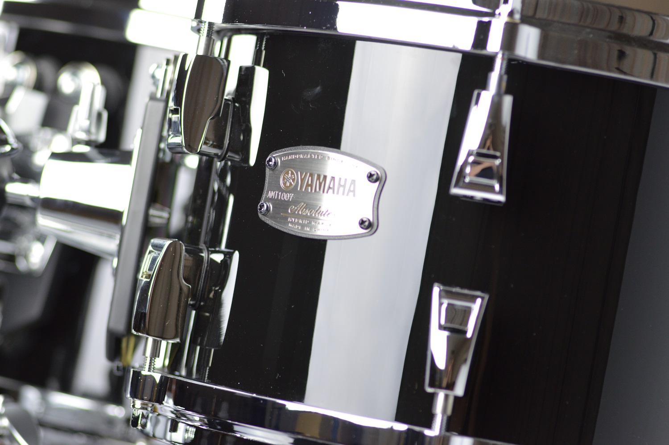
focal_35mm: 158
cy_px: 222
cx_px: 334
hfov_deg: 13.1
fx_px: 2924
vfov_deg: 8.7
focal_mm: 105
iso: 400
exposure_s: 1/80
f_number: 3.5
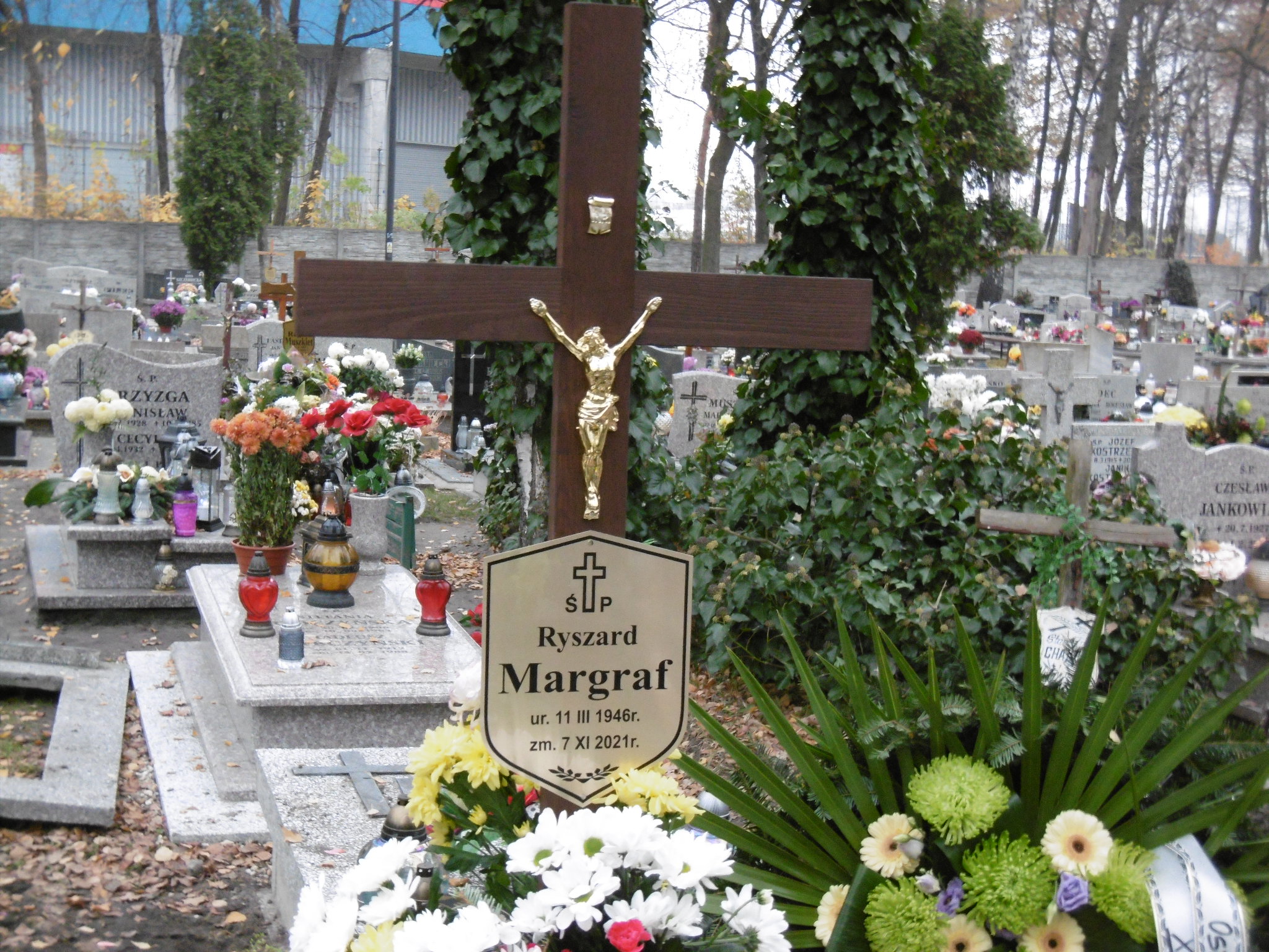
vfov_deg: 24.8
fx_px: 2163
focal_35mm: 59
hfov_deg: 32.7
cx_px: 634
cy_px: 476
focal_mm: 10.5
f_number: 4.2
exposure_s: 1/15
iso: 400
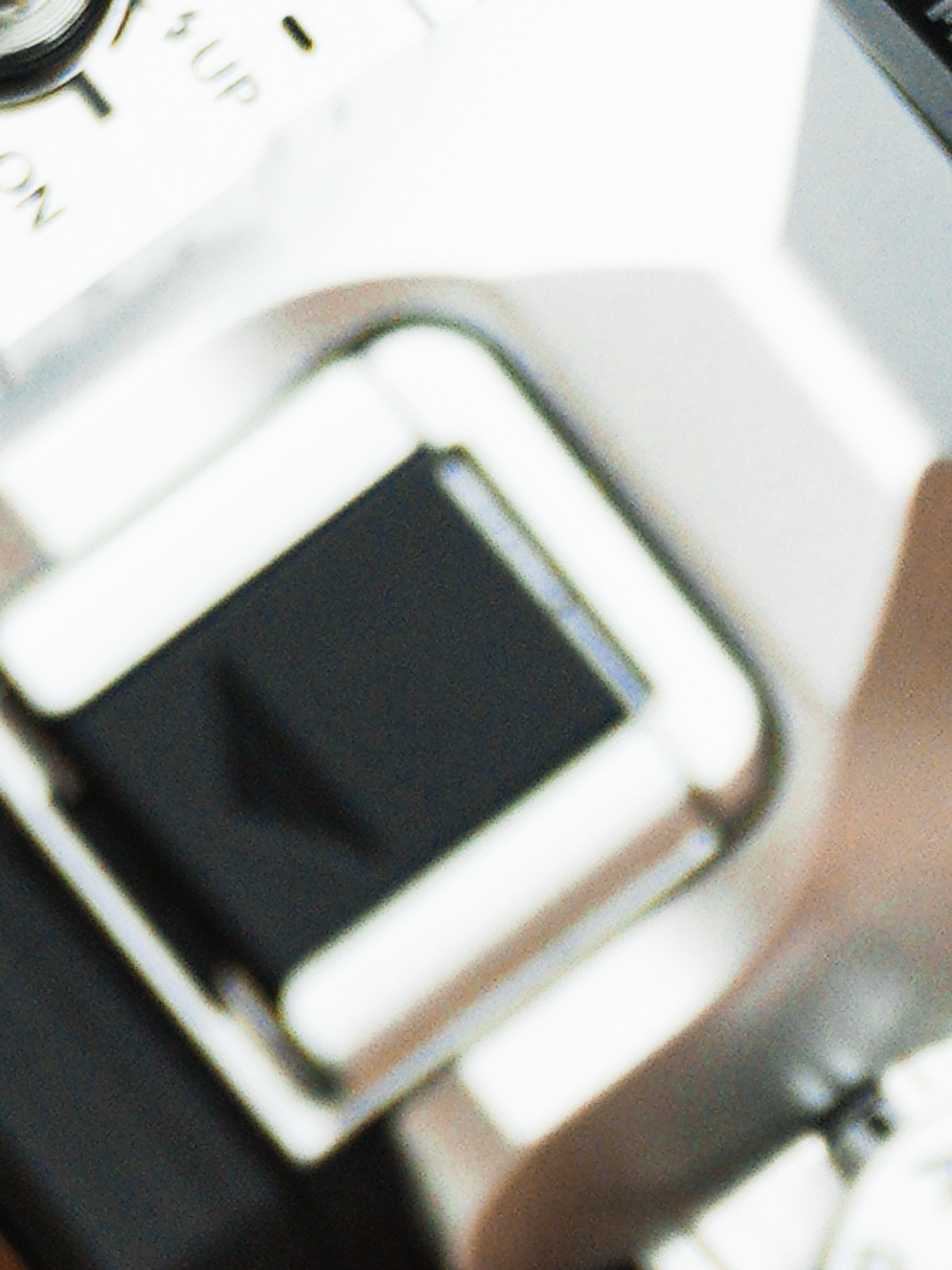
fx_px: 17711
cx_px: 1658
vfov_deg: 4.1
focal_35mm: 483
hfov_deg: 3.1
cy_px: 916
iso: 400
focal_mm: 75
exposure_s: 1/640
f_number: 3.2
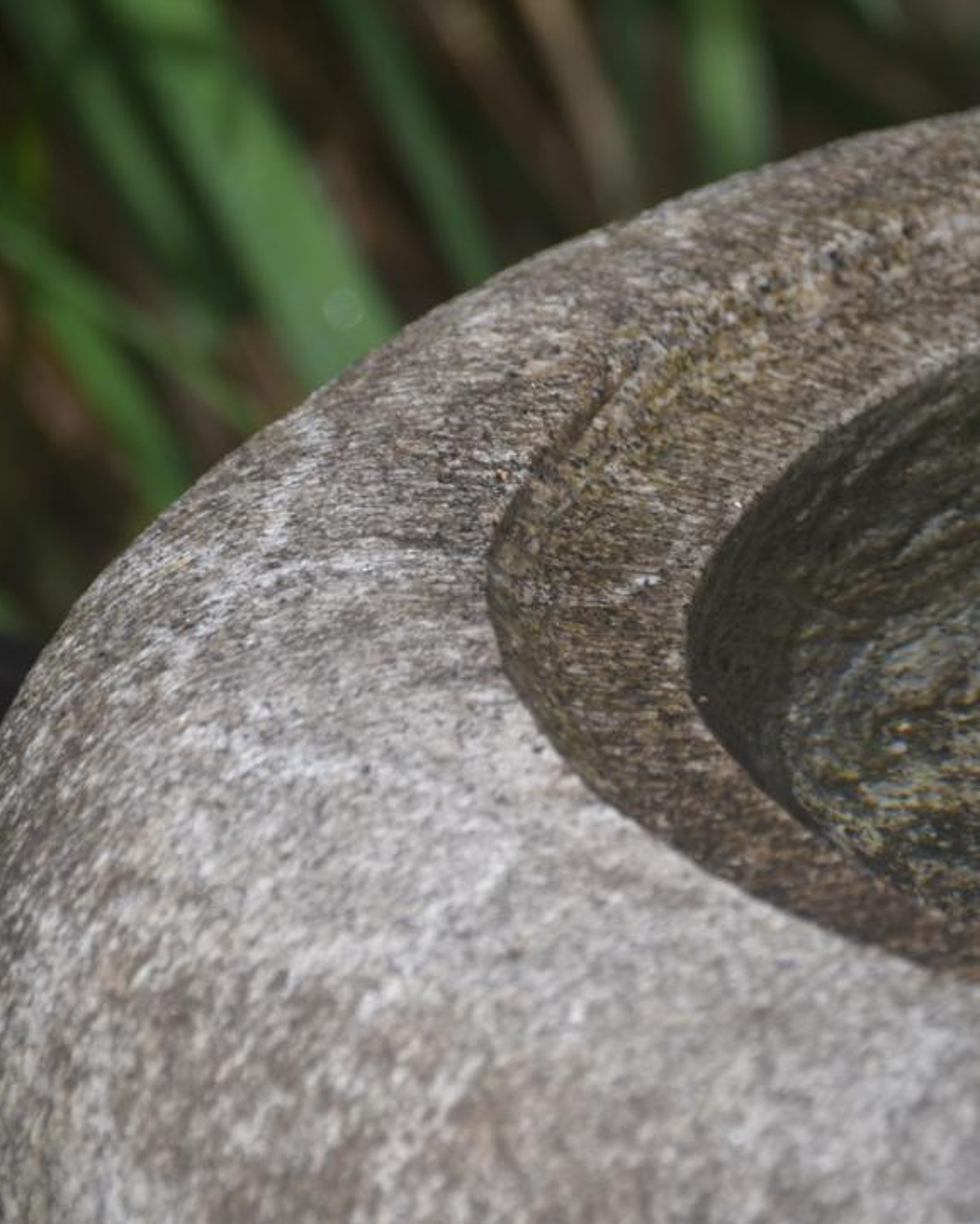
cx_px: 800
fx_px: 14198
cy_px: 612
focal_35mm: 392
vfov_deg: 4.9
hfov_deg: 4.0
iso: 220
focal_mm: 185
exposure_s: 1/500
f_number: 6.3
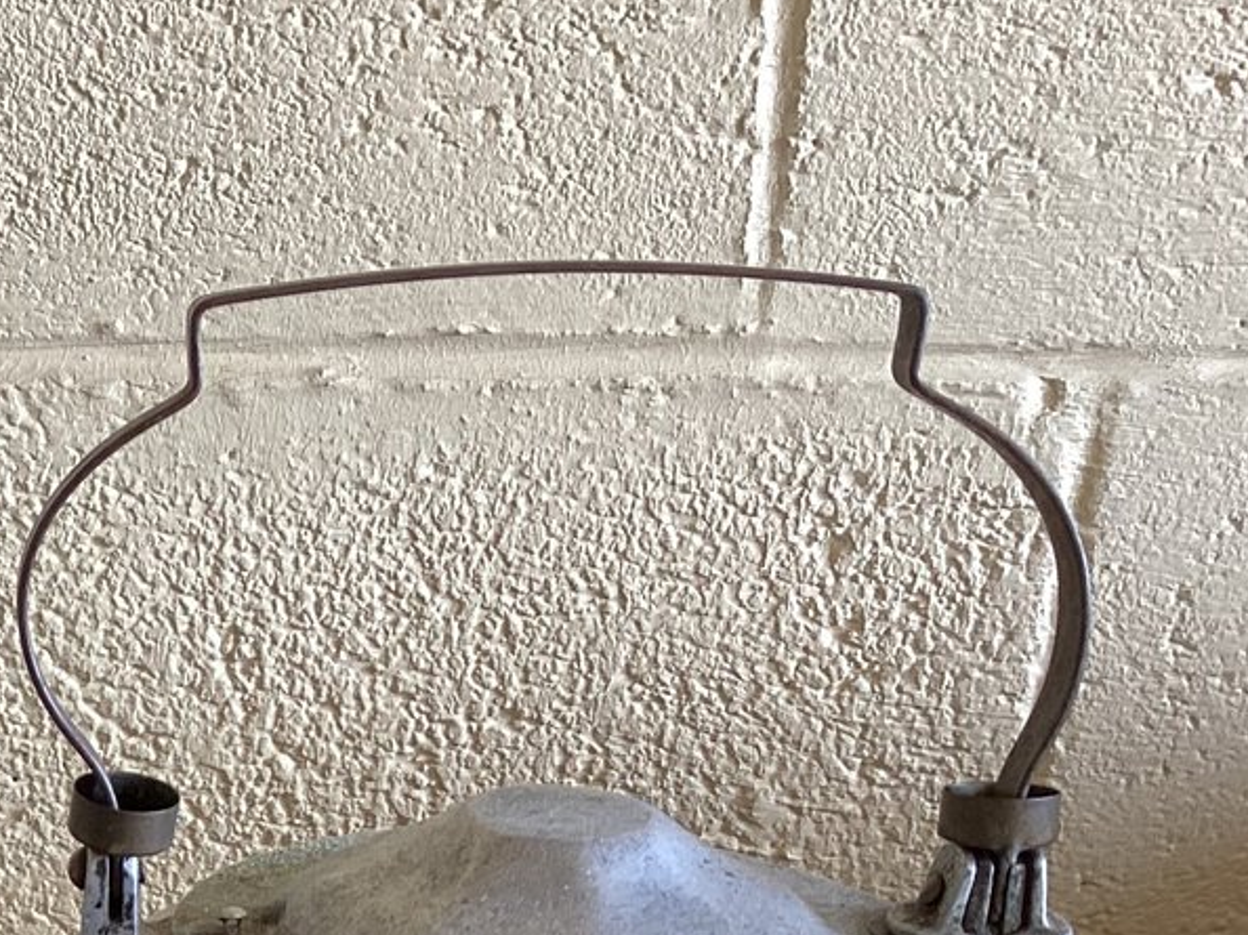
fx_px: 2847
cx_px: -188
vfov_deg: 17.8
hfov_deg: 23.0
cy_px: 1119
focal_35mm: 79
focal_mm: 3.3
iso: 80
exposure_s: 1/120
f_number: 2.4
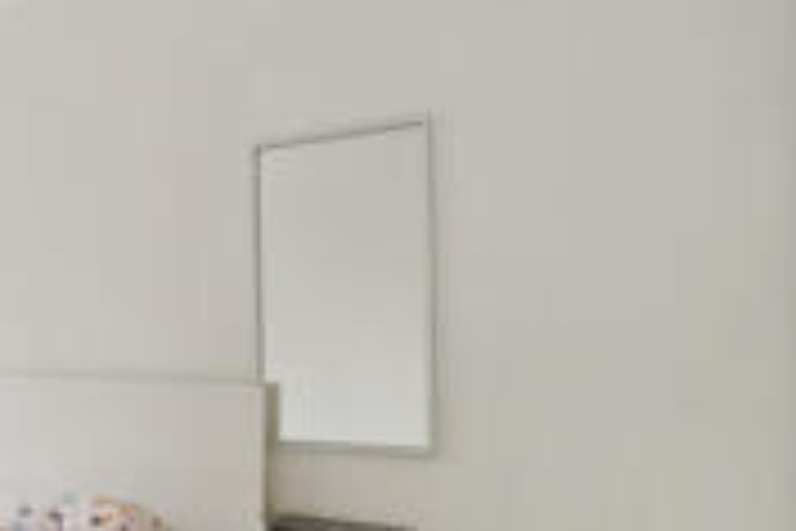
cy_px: 353
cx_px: -126
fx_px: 774
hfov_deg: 40.7
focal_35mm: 35
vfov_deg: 37.5
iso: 400
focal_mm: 13
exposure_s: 1/6
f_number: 8
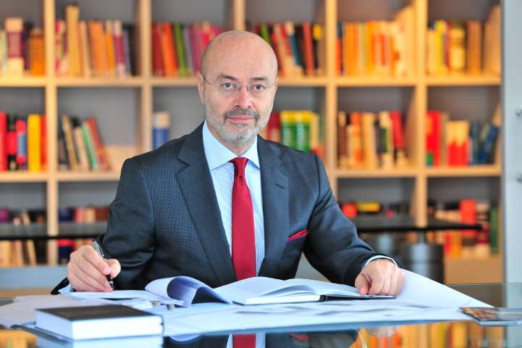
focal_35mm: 135
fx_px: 1957
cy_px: 174
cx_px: 261
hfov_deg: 15.2
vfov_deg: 10.2
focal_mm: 135
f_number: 3.2
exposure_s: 1/125
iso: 800
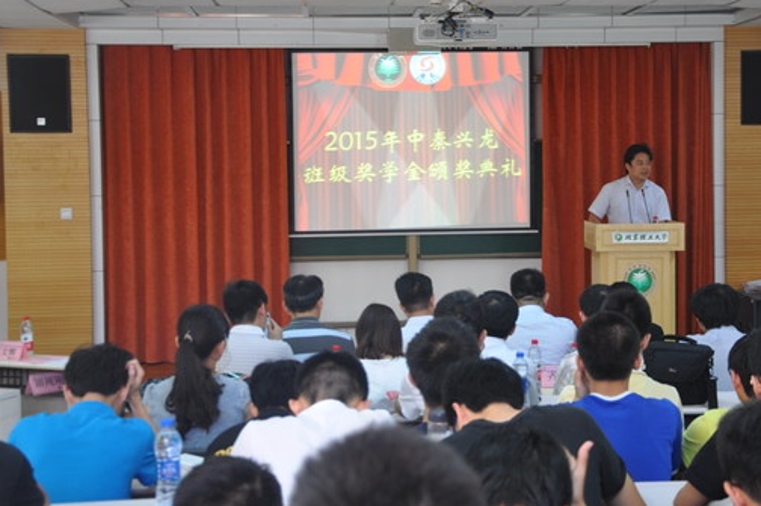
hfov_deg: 30.2
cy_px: 205
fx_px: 1407
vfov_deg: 20.4
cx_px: 439
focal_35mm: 67
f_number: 4.5
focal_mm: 35
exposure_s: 1/20
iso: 400
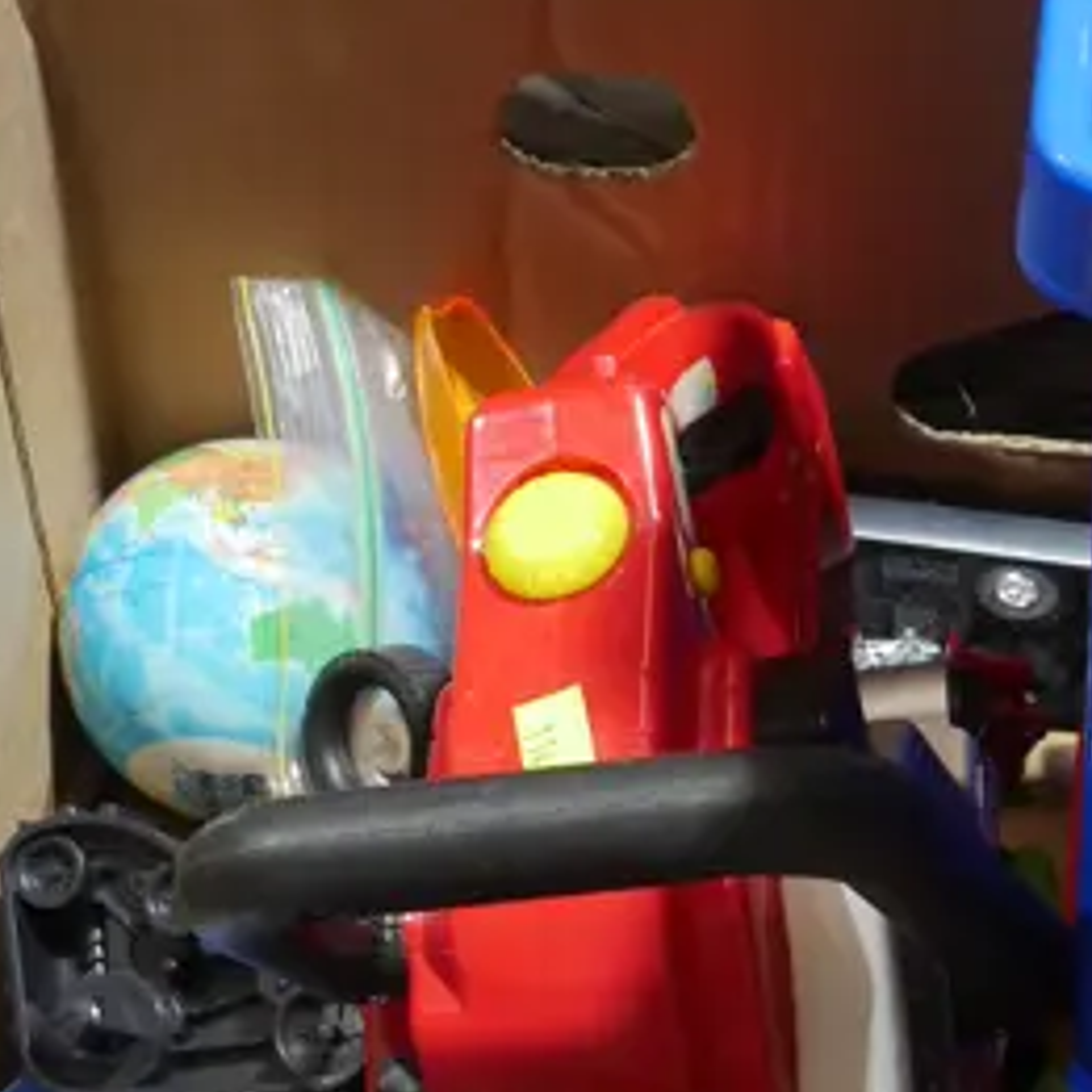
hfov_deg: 14.5
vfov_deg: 14.5
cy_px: 1159
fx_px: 4211
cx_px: 1092
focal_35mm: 118
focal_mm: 17
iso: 1000
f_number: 5.6
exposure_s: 1/60
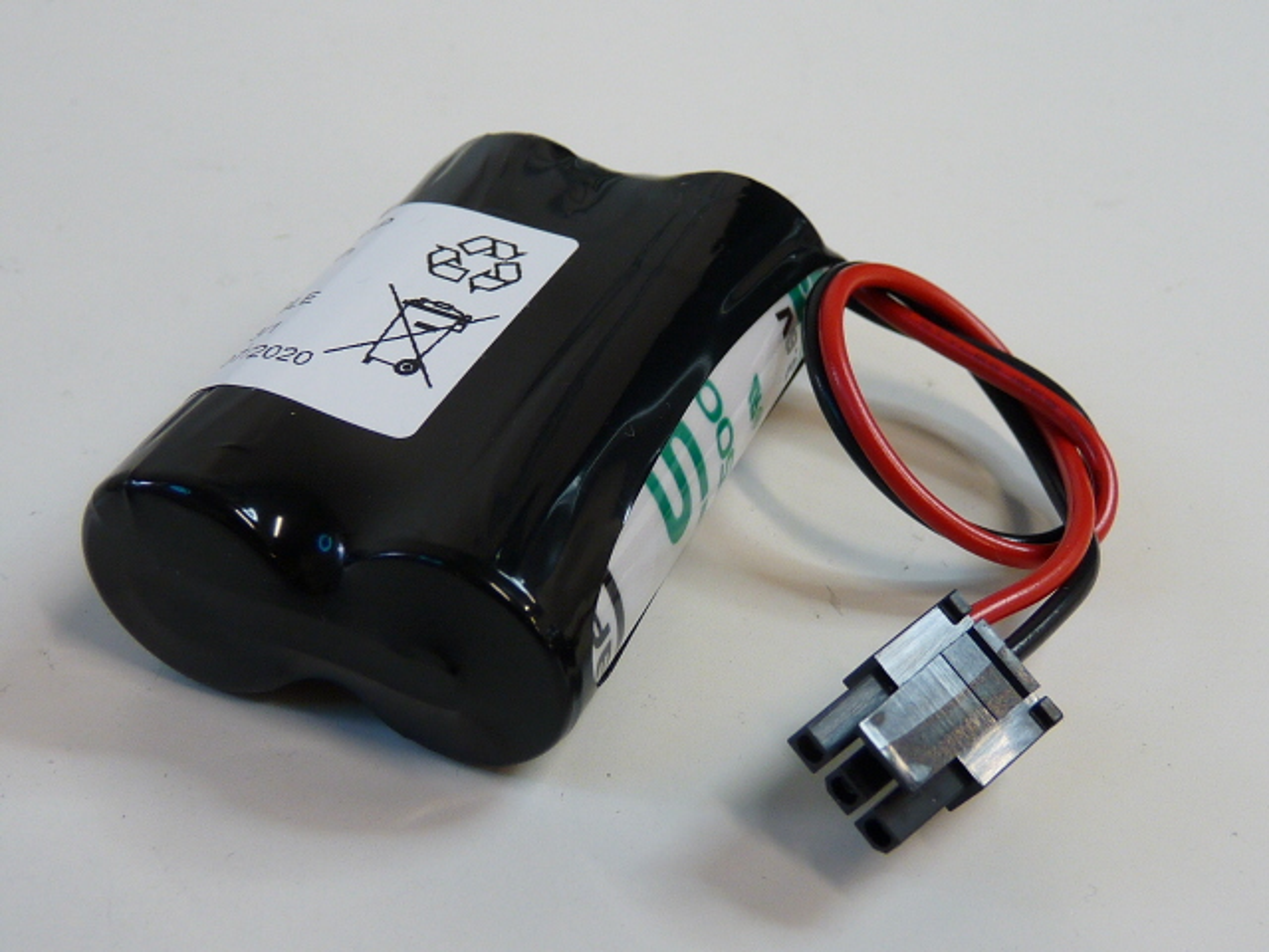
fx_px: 1796
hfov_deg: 38.9
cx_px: 634
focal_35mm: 49
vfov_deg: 29.7
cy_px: 476
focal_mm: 4.8
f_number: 2.8
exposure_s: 1/30
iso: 125
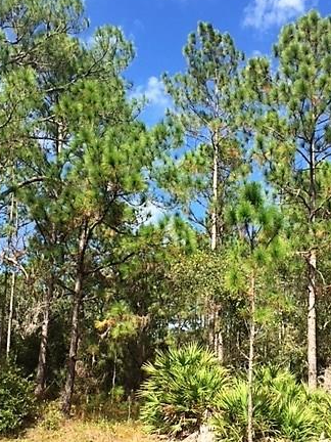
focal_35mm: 43
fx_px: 548
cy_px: 279
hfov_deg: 33.5
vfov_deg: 43.5
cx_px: 197
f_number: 2.2
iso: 32
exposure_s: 1/1068
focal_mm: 4.15
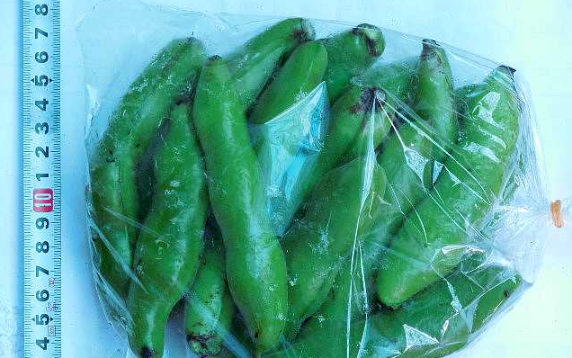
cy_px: 212
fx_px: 2511
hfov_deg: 13.0
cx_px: 286
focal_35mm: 161
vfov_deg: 8.2
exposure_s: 1/30
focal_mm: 27.2
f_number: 4.9
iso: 280
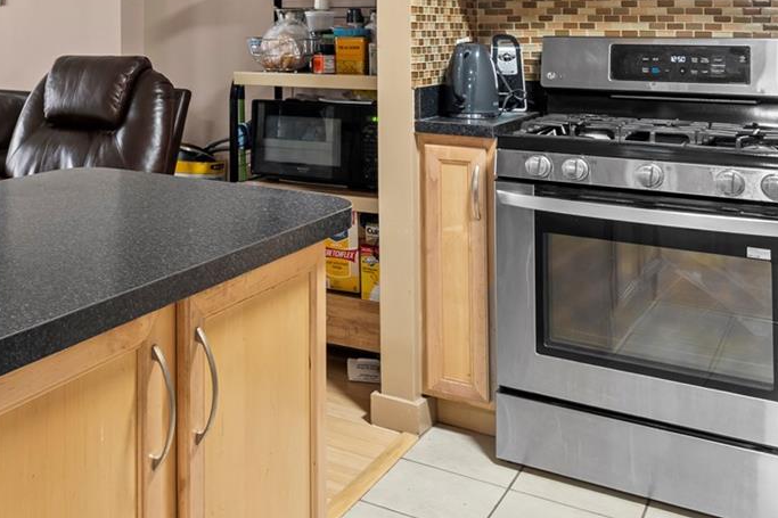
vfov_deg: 30.3
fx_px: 907
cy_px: 38
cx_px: 79
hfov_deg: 42.6
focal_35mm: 42
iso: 400
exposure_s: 1.3
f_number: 10
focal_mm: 14
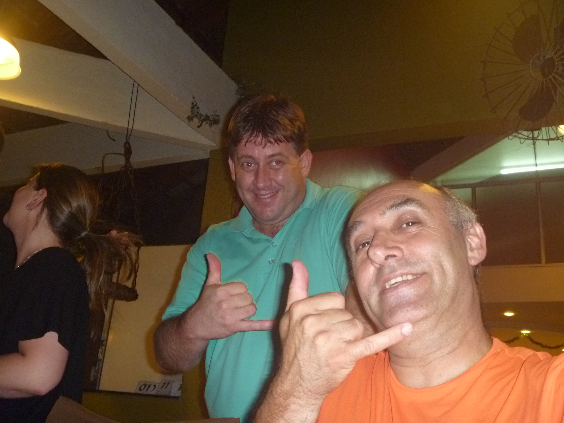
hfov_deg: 52.6
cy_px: 212
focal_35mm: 35
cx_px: 282
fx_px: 570
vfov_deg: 40.7
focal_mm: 6.3
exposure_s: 1/30
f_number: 3.5
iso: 400
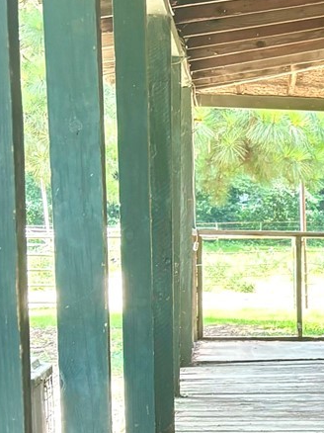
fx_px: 1424
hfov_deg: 11.4
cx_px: 700
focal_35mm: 114
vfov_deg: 16.8
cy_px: 468
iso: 64
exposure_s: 1/121
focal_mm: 5.96
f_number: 1.6
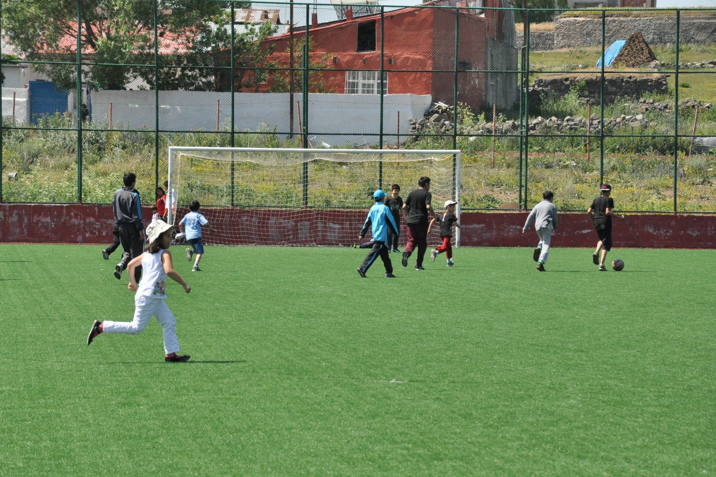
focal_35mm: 159
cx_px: 356
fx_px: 3152
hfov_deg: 13.0
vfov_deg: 8.7
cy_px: 239
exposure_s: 1/1600
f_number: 10
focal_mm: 105
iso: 1250
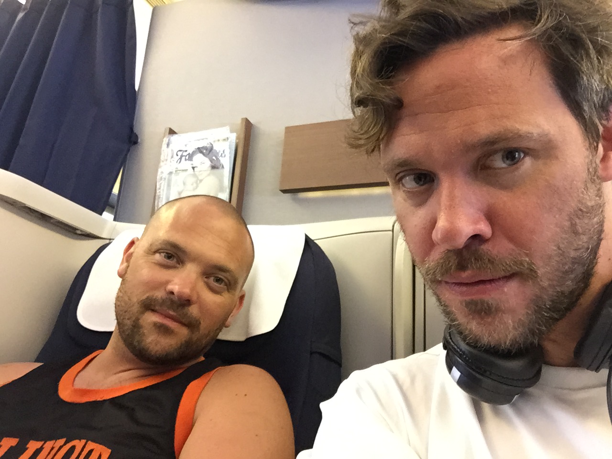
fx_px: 548
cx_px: 306
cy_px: 230
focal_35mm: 31
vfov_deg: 45.4
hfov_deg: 58.4
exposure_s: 1/24
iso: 320
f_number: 2.2
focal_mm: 2.65
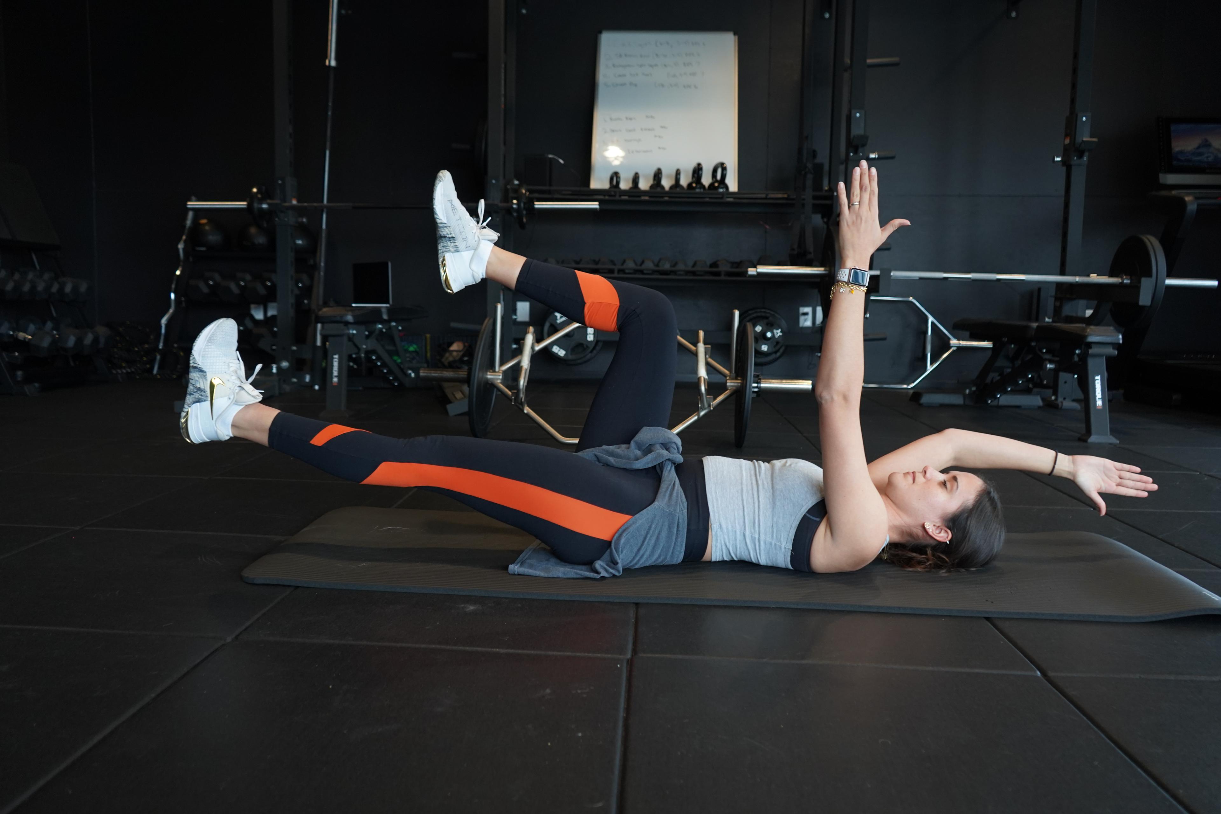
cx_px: 610
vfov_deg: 46.4
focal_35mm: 28
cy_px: 407
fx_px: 950
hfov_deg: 65.5
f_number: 4
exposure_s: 1/160
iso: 1600
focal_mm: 28
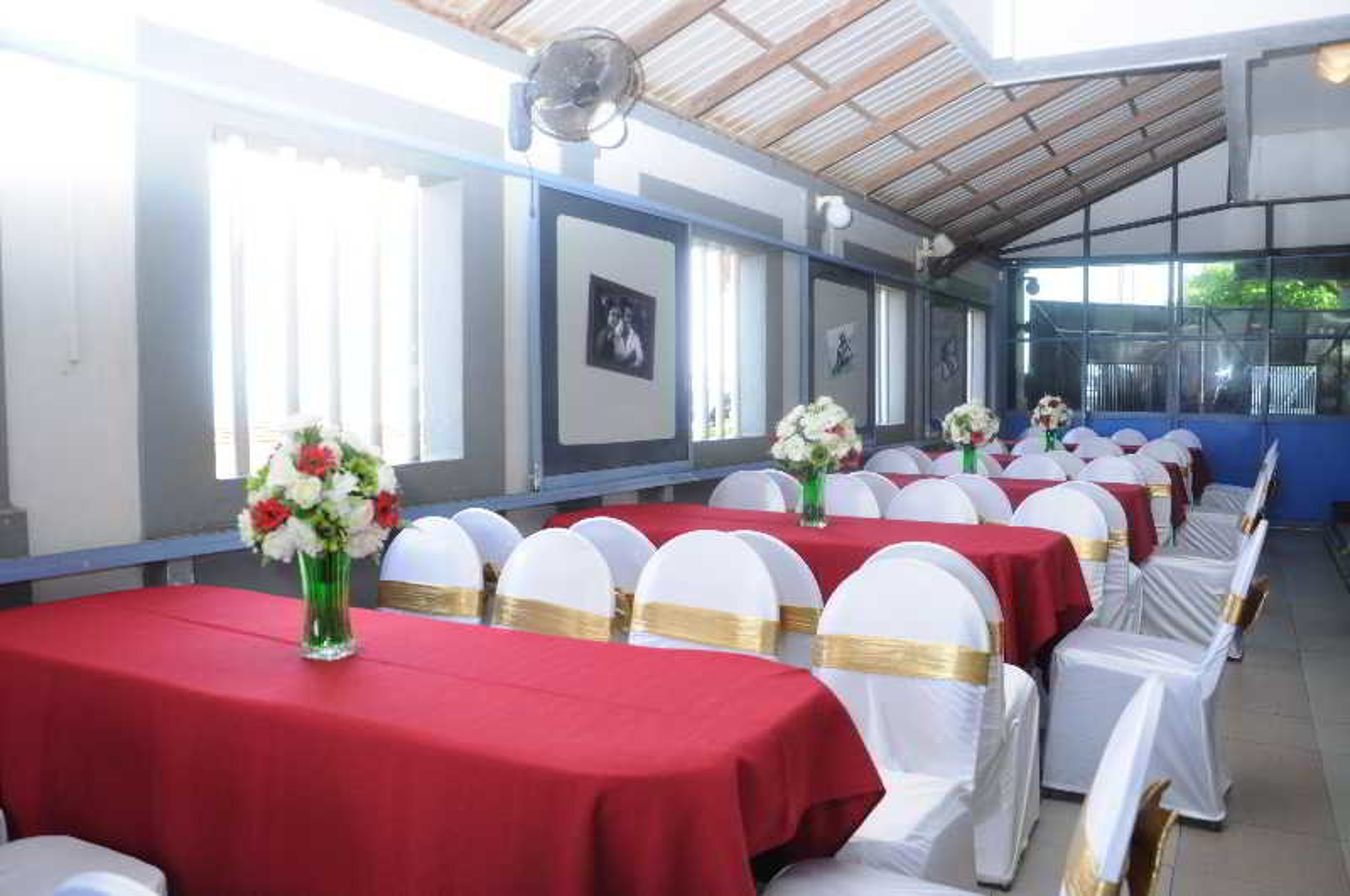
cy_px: 448
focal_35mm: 27
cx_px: 675
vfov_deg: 47.8
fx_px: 1011
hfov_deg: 67.5
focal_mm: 18
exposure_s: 1/125
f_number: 5.6
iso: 500
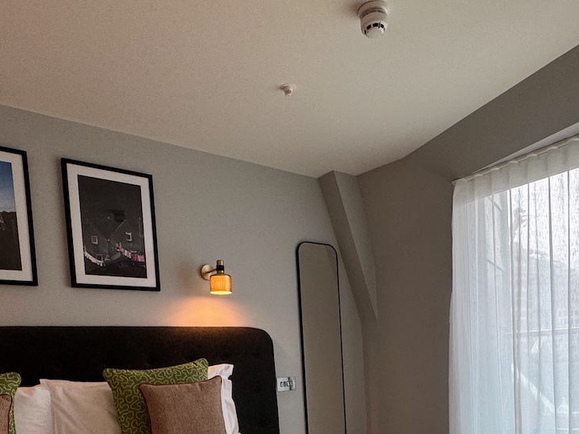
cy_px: 397
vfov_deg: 41.5
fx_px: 518
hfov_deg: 58.3
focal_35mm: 31
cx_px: 316
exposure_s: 1/100
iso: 100
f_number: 2.2
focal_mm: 2.22
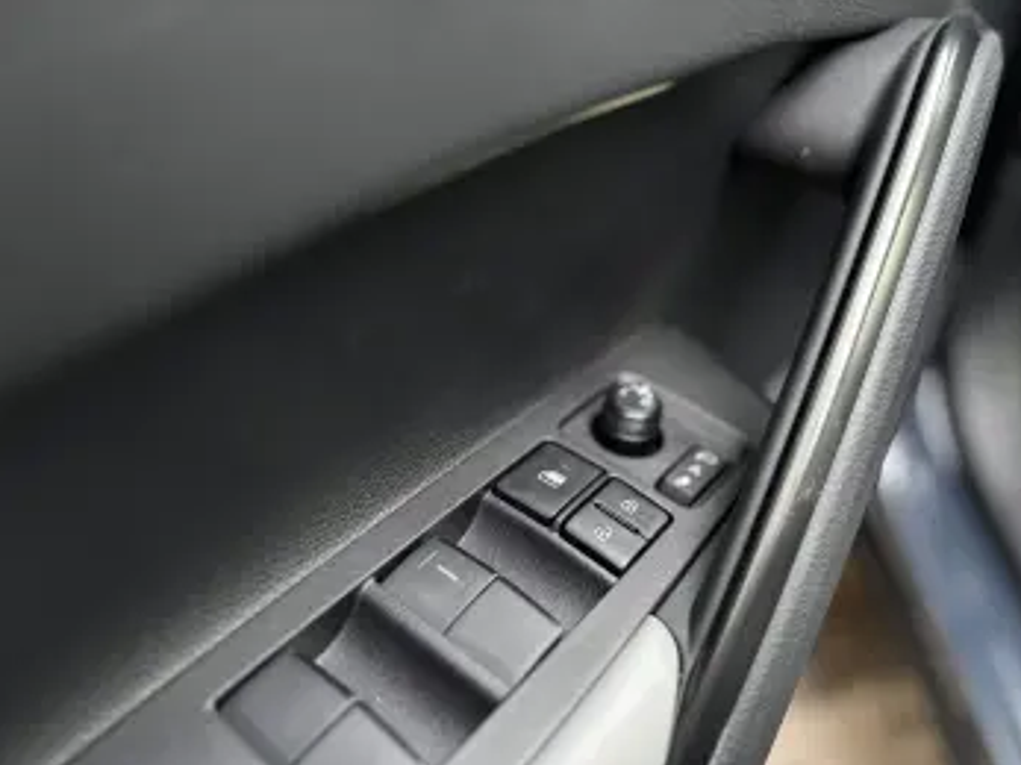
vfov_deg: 51.3
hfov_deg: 65.3
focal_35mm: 27
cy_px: 391
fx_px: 796
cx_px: 524
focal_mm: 5.96
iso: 640
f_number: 1.6
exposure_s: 1/31
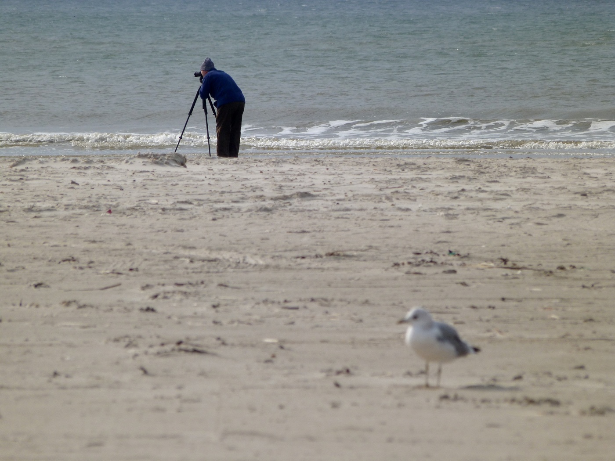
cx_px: 308
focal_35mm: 599
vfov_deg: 2.5
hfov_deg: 3.3
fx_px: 10642
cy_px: 230
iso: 80
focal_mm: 107.8
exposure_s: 1/500
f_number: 5.6
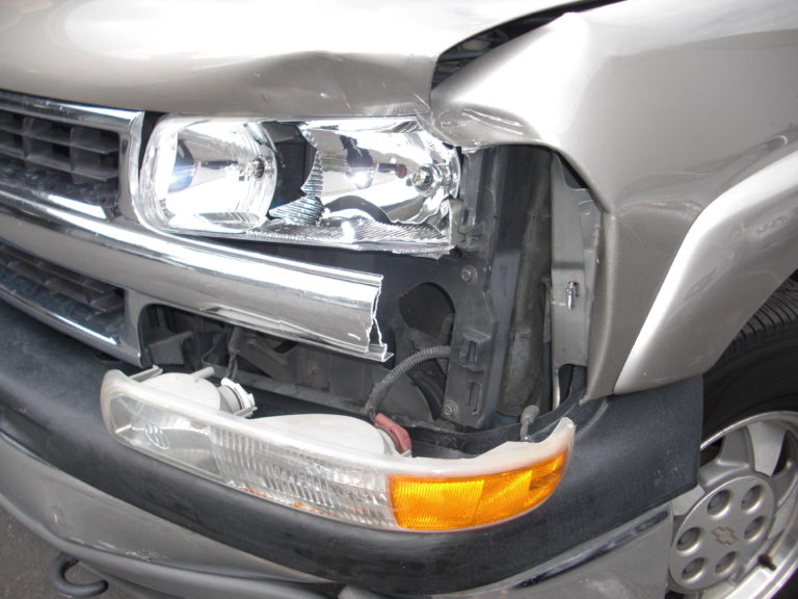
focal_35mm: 36
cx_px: 399
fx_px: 830
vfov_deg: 39.7
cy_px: 300
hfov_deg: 51.4
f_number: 2.8
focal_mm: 6.3
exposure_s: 1/320
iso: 50
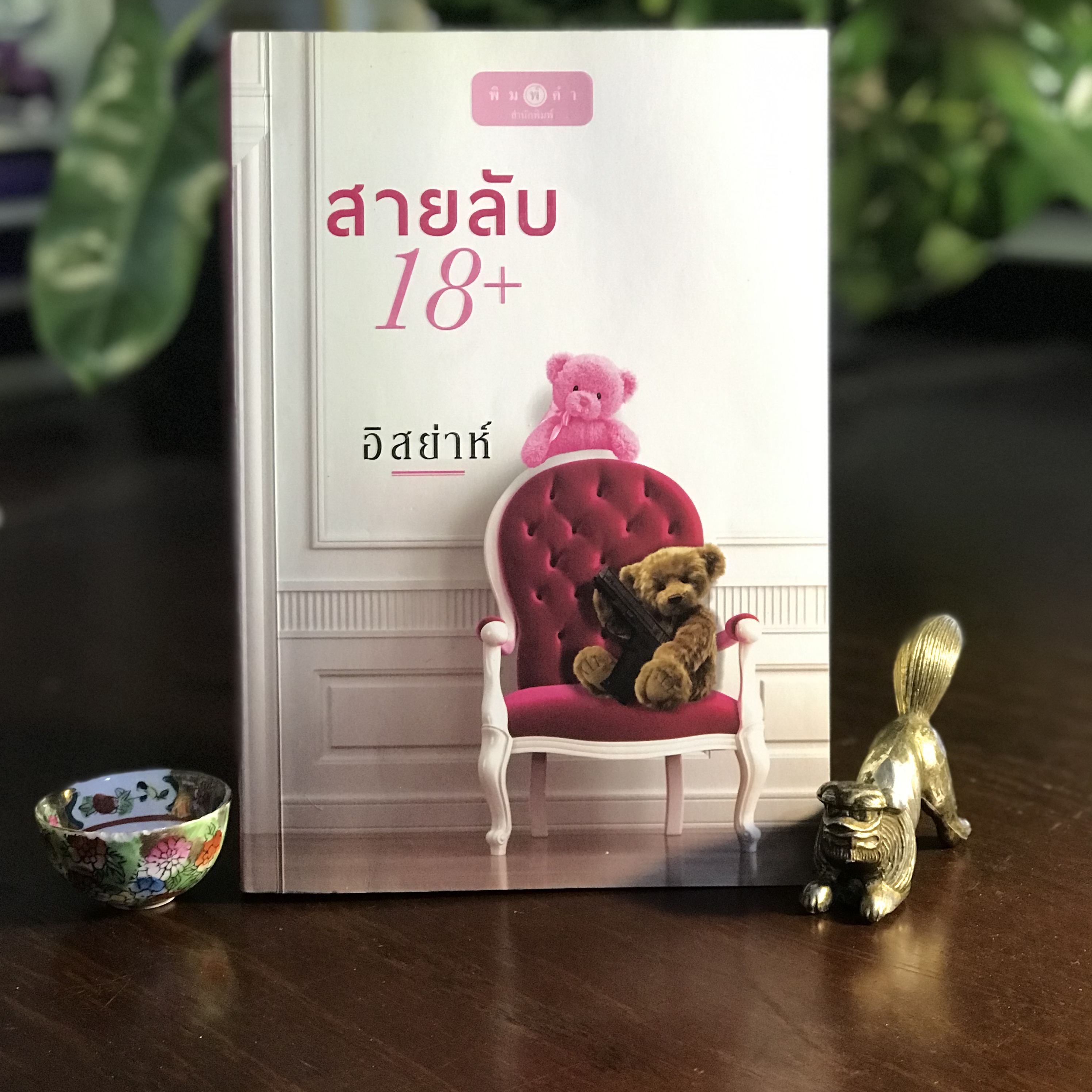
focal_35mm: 68
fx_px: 2427
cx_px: 541
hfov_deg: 25.4
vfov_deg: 25.3
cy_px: 460
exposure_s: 1/50
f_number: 2.8
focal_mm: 6.6
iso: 400
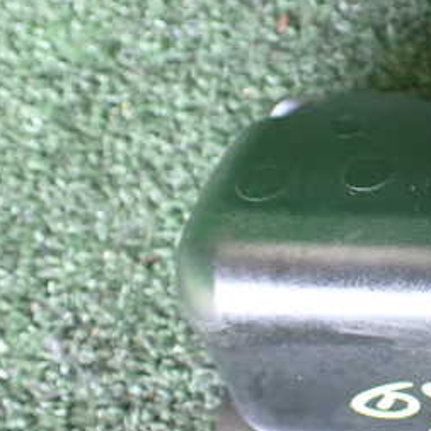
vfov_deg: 27.3
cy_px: 254
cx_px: 501
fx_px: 887
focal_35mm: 63
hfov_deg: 24.9
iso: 800
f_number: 2.3
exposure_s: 1/60
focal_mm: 5.4
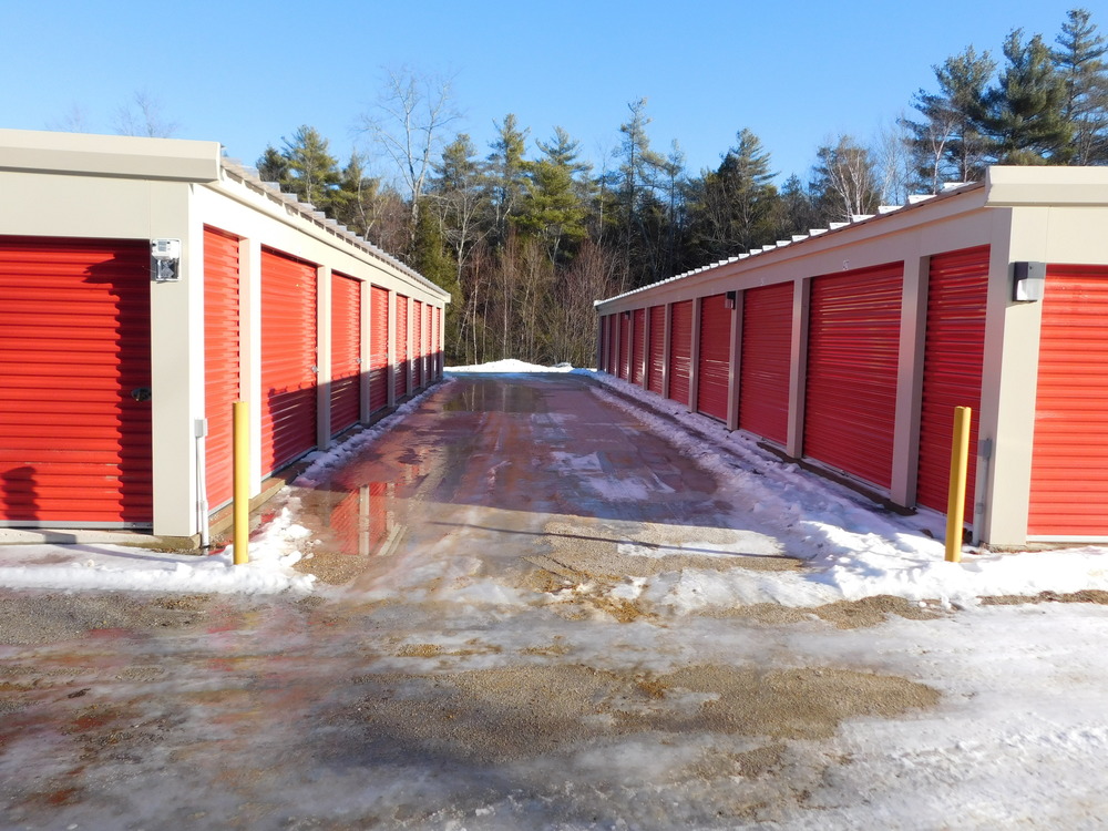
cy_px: 416
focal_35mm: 28
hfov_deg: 63.4
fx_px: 896
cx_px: 554
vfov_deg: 49.7
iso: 125
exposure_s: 1/1000
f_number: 3.2
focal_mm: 4.9
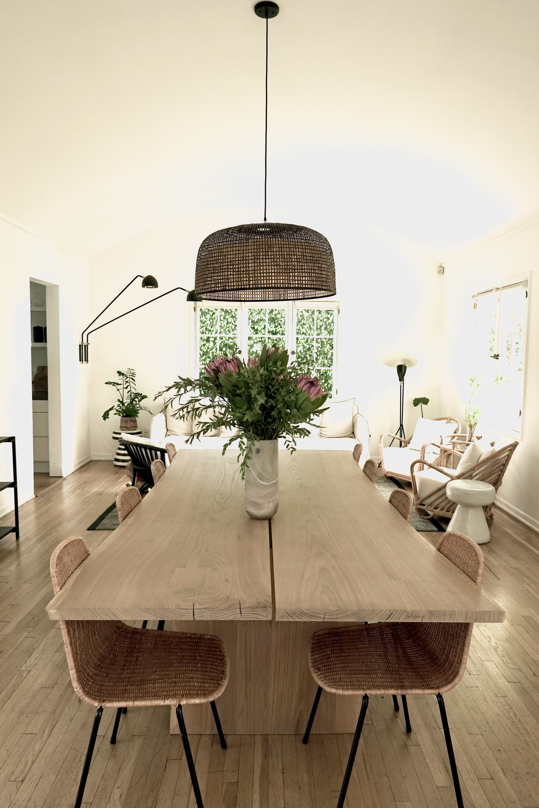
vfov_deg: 71.5
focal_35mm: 25
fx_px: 561
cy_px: 400
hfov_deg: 51.3
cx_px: 274
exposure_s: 1/60
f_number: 2.8
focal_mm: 9
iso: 250
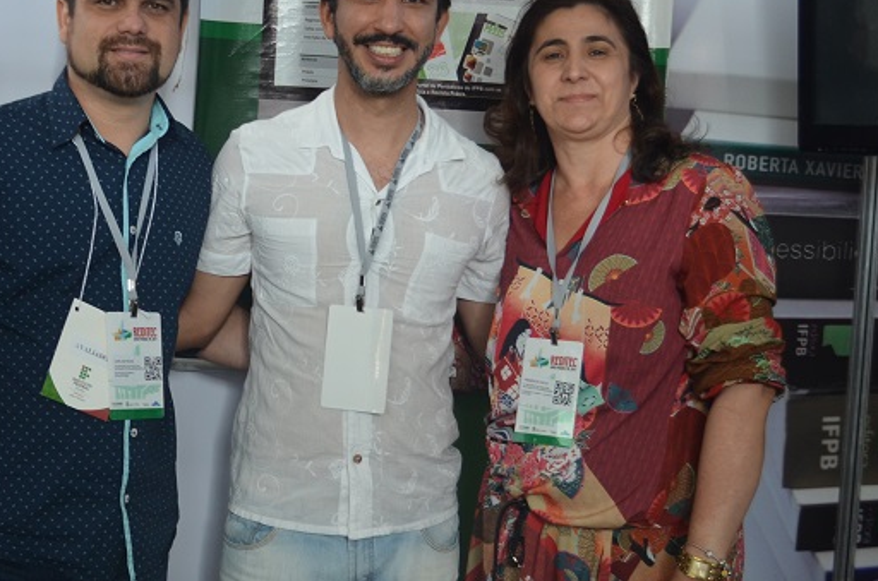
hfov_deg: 27.9
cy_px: 339
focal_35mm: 72
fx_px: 1752
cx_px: 256
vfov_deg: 18.8
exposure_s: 1/60
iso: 400
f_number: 4
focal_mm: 24
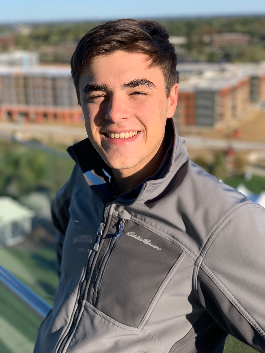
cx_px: 132
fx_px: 531
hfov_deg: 28.0
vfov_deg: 36.8
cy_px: 176
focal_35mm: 52
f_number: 2.4
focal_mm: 6
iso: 16
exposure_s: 1/1065
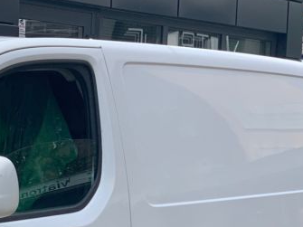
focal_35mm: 159
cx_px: -76
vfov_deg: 9.2
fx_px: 1391
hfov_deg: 12.1
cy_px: 294
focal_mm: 6
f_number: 2.4
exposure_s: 1/1089
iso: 16
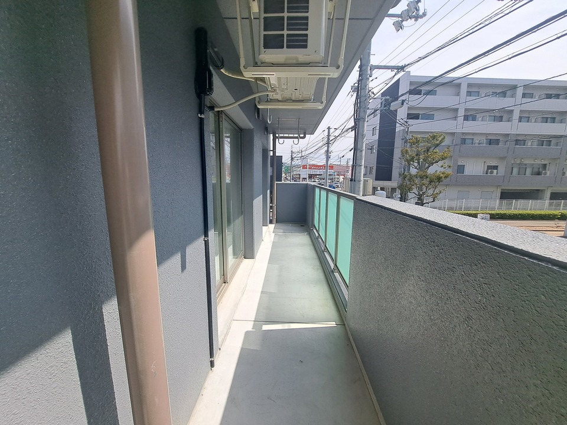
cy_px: 212
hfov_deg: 106.2
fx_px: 213
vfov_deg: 89.9
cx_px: 284
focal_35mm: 13
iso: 50
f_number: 2.2
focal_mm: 1.74
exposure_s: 1/1393
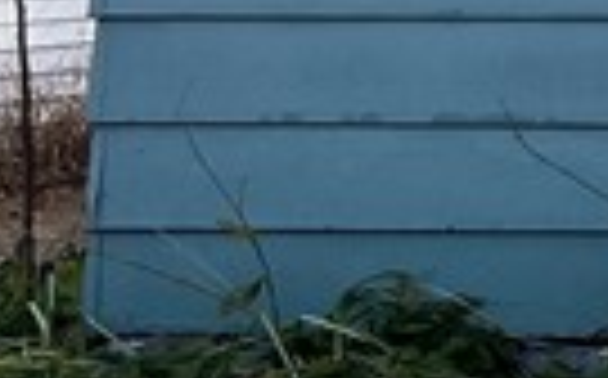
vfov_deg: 6.1
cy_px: -387
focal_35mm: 209
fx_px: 3459
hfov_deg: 8.2
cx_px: 1946
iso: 50
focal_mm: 5.7
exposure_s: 1/1724
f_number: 1.5
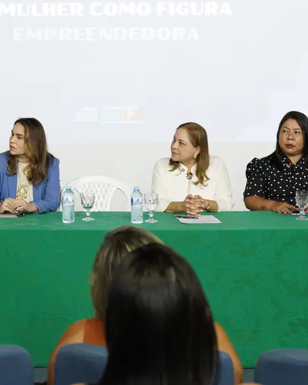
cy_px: 192
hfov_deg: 15.0
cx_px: 81
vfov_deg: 18.8
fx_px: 1162
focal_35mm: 102
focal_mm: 48
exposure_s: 1/100
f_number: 4
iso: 2500
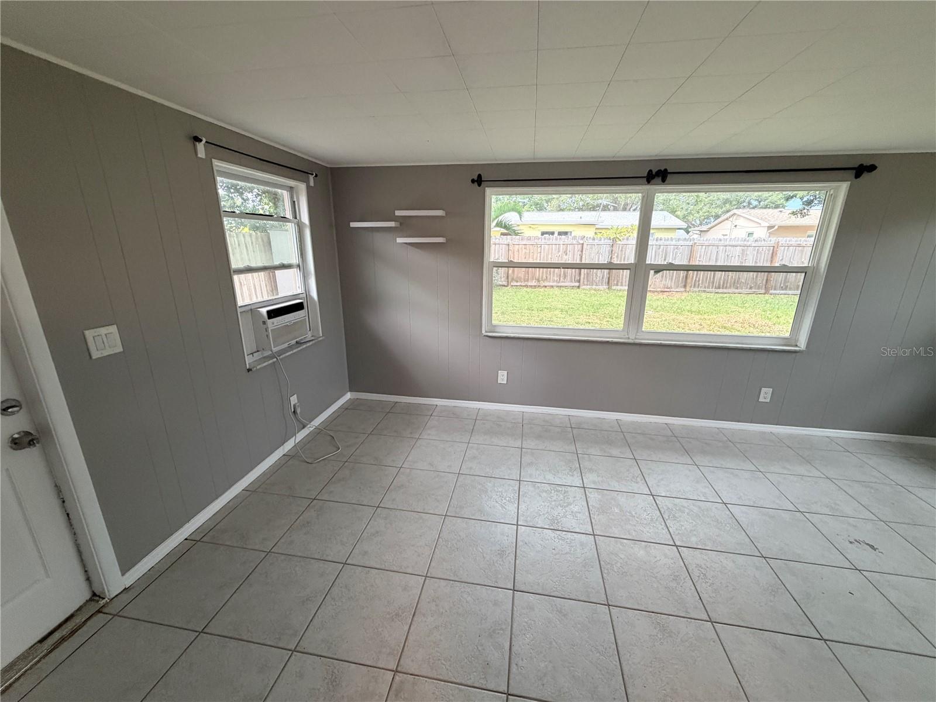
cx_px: 468
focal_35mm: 14
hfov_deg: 102.1
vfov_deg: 85.7
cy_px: 351
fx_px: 379
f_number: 2.2
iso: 320
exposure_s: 1/60
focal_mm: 2.22
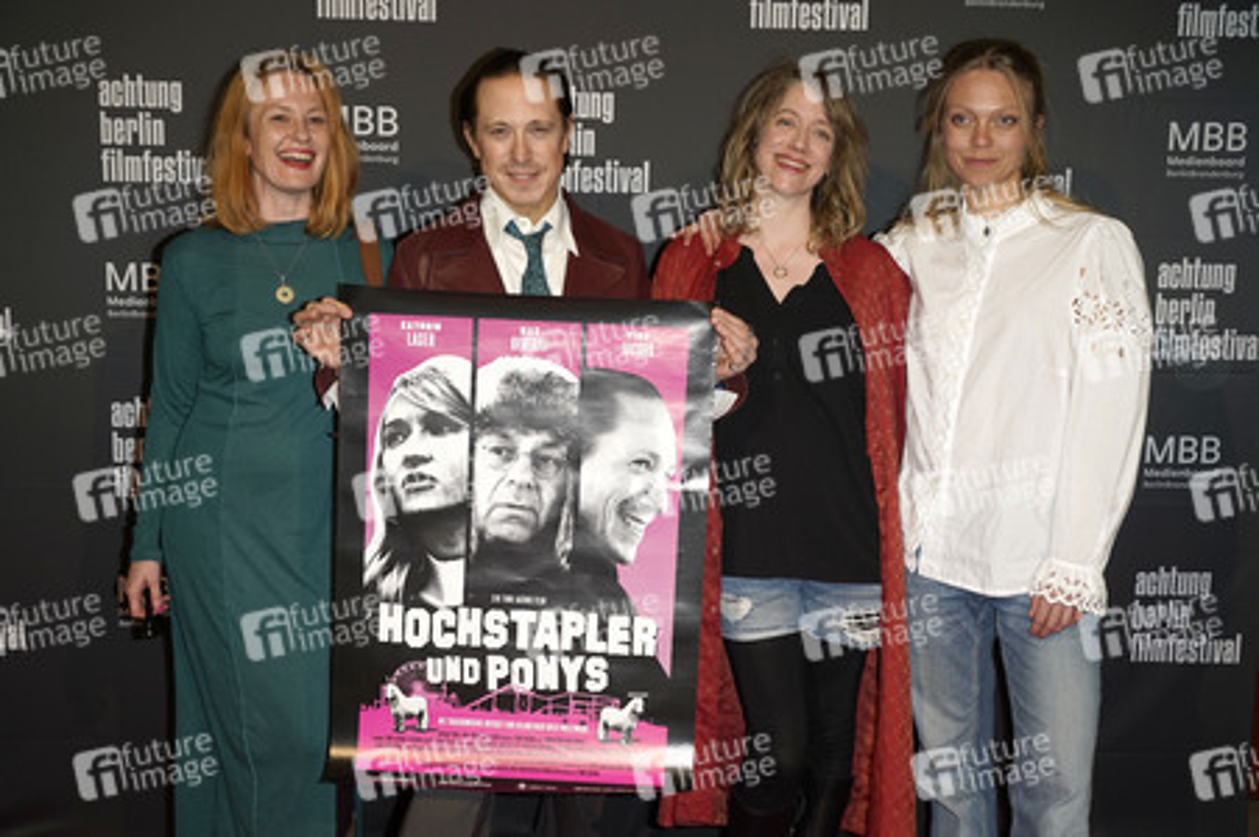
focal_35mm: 43
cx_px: 630
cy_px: 418
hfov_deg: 45.5
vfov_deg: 31.1
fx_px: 1503
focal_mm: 43
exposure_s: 1/200
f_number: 5.6
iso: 320
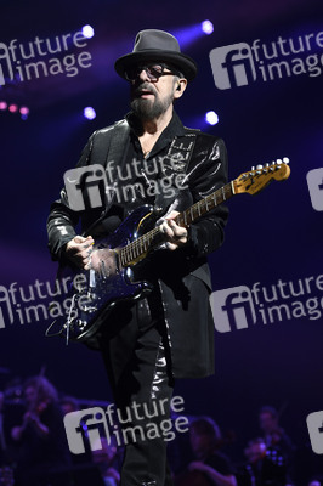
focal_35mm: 92
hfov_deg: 14.8
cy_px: 243
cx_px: 162
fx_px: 1240
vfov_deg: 22.2
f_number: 4
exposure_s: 1/500
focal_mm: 92
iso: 1250
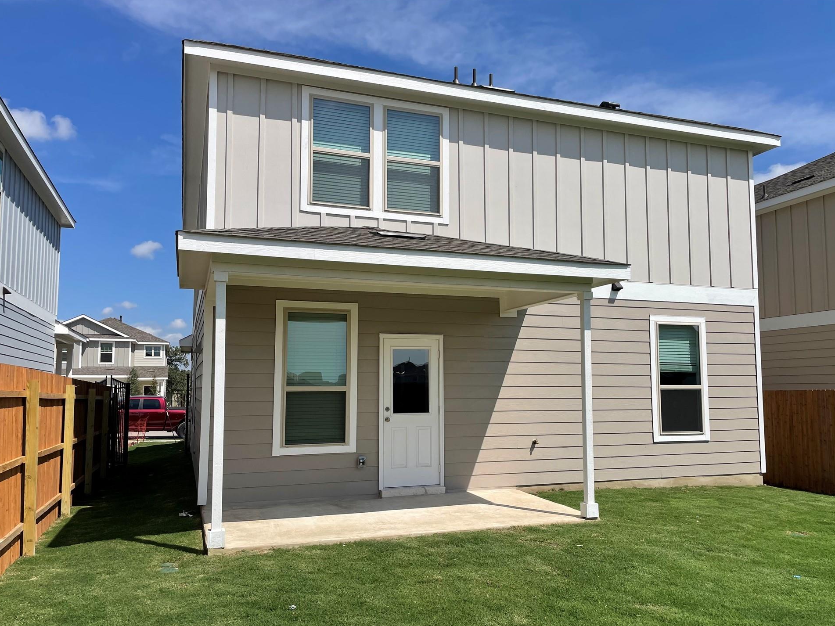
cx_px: 432
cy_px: 335
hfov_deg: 63.4
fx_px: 675
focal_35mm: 28
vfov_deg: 49.7
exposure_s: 1/5556
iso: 32
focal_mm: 4.2
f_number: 1.6
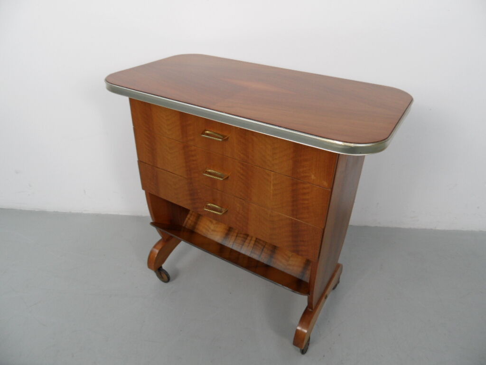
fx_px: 337
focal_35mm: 24
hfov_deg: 71.6
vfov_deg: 56.8
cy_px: 182
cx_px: 243
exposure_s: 1/60
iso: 100
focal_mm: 3.9
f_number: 3.2
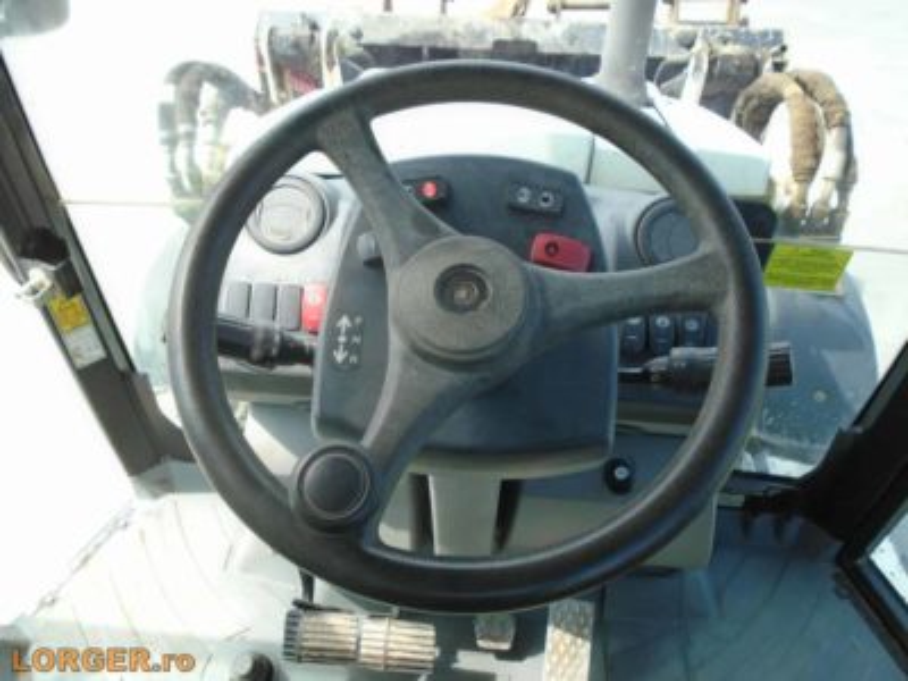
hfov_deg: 67.3
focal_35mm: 26
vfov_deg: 53.1
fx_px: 682
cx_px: 454
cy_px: 340
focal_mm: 4.6
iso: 100
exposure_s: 1/200
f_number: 3.2
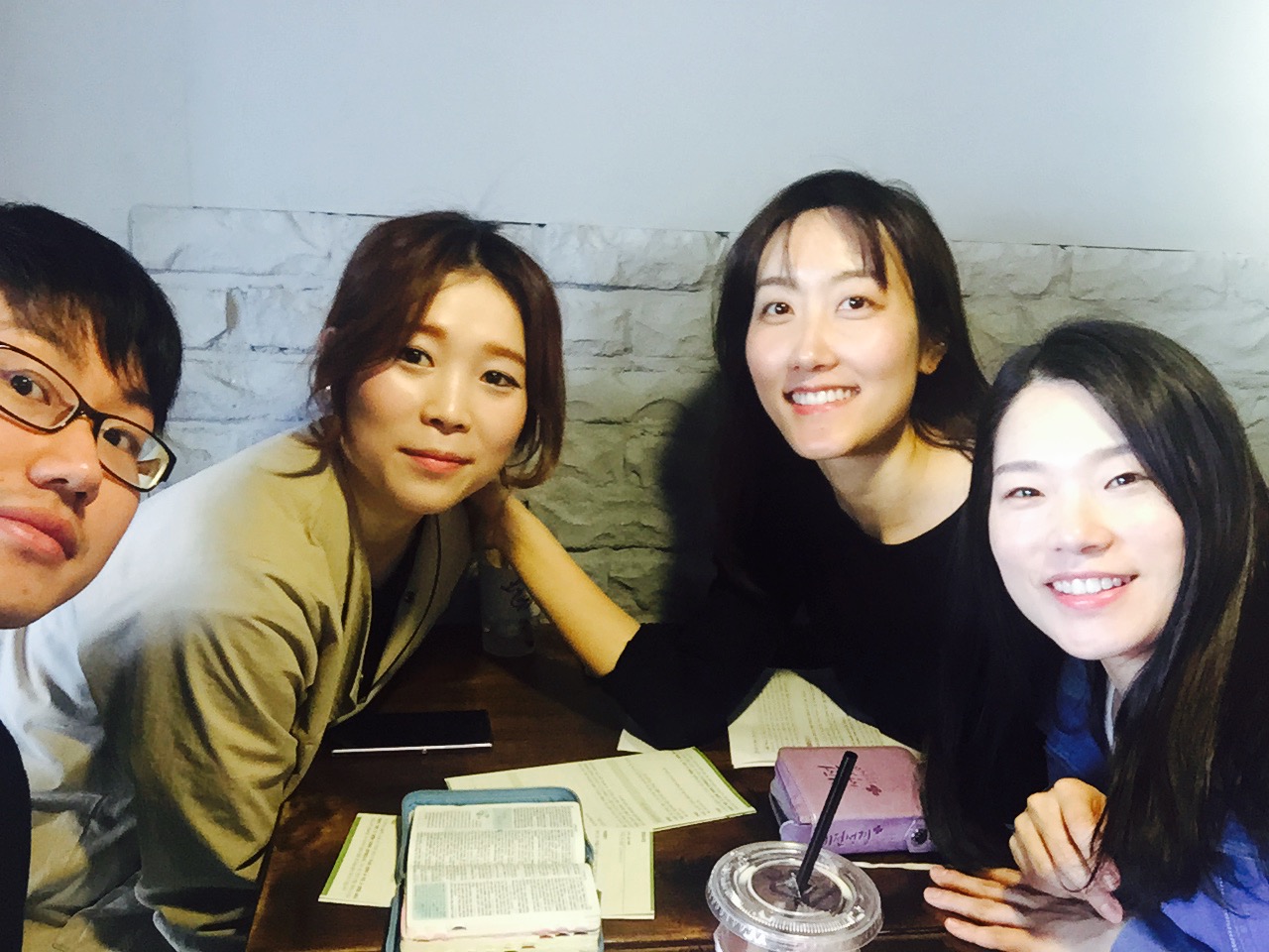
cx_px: 634
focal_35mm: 31
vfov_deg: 45.4
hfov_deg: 58.4
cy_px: 476
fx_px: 1136
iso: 160
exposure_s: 1/30
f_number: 2.2
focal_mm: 2.65
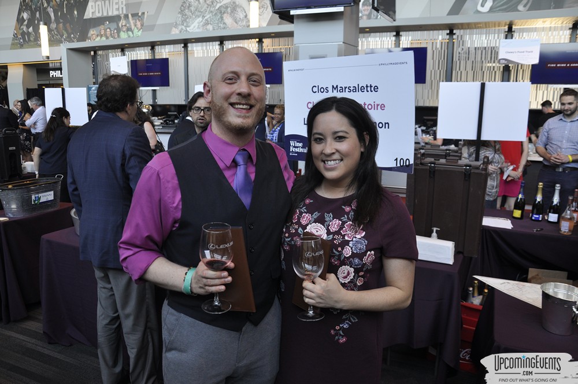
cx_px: 289
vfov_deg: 47.8
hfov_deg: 67.4
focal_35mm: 27
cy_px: 192
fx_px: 433
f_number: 5
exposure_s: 1/60
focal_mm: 18
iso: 400
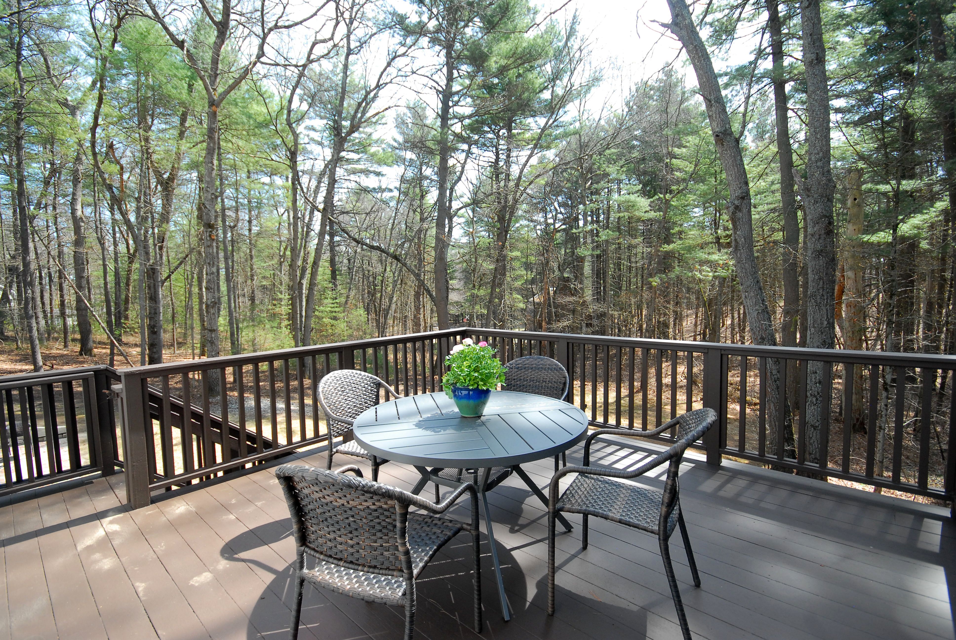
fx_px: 439
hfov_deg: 94.9
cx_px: 478
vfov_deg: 72.2
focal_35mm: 16
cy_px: 320
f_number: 7.1
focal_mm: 11
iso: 400
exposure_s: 1/125
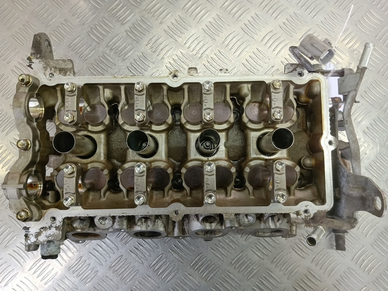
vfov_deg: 51.4
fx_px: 303
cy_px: 146
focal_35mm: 27
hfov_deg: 65.3
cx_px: 194
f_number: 1.6
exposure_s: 1/50
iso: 140
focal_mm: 4.11
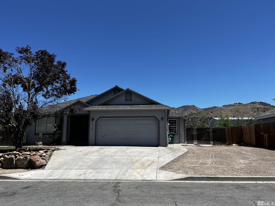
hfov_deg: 67.3
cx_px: 138
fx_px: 207
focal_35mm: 26
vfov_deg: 53.1
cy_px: 103
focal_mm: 5.7
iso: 50
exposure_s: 1/4444
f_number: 1.5
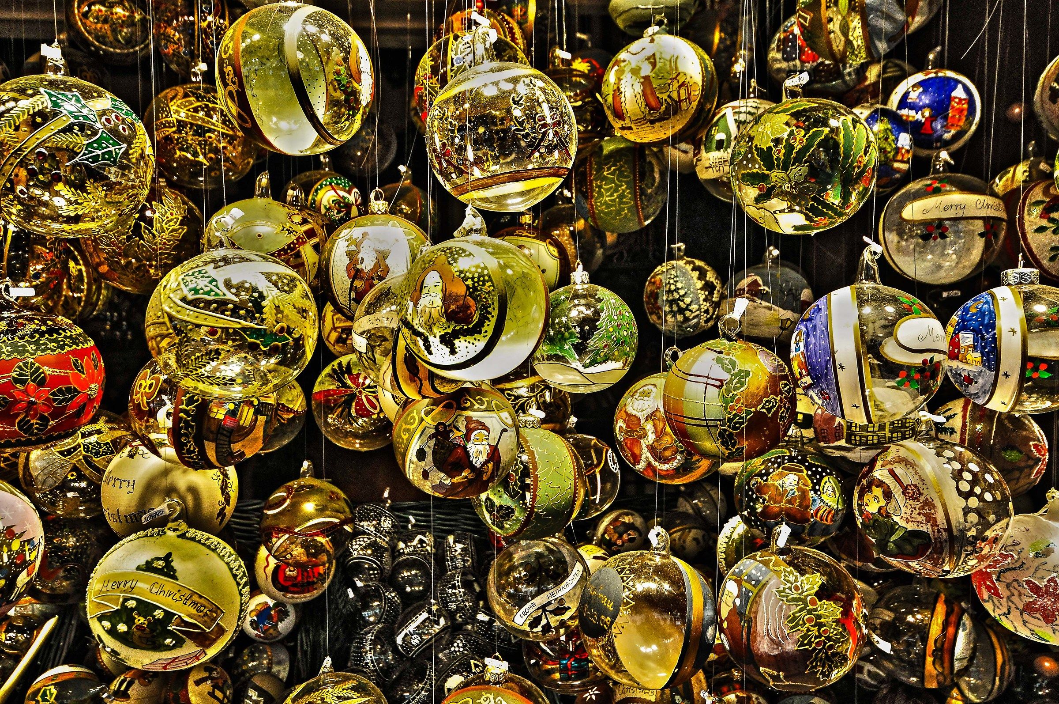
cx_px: 530
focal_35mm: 30
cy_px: 352
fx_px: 881
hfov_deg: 62.0
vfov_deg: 43.5
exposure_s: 1/40
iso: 800
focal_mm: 20
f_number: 5.6
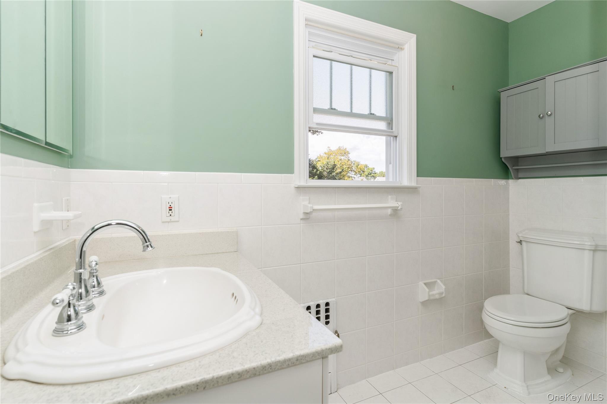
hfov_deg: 93.3
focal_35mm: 17
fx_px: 287
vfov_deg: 70.4
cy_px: 202
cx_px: 304
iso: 200
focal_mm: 17
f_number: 8
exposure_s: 1/80
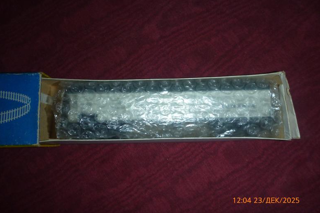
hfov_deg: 61.9
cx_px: 156
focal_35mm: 30
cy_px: 102
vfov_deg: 43.6
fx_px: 267
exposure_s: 1/250
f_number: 3.3
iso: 250
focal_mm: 4.9
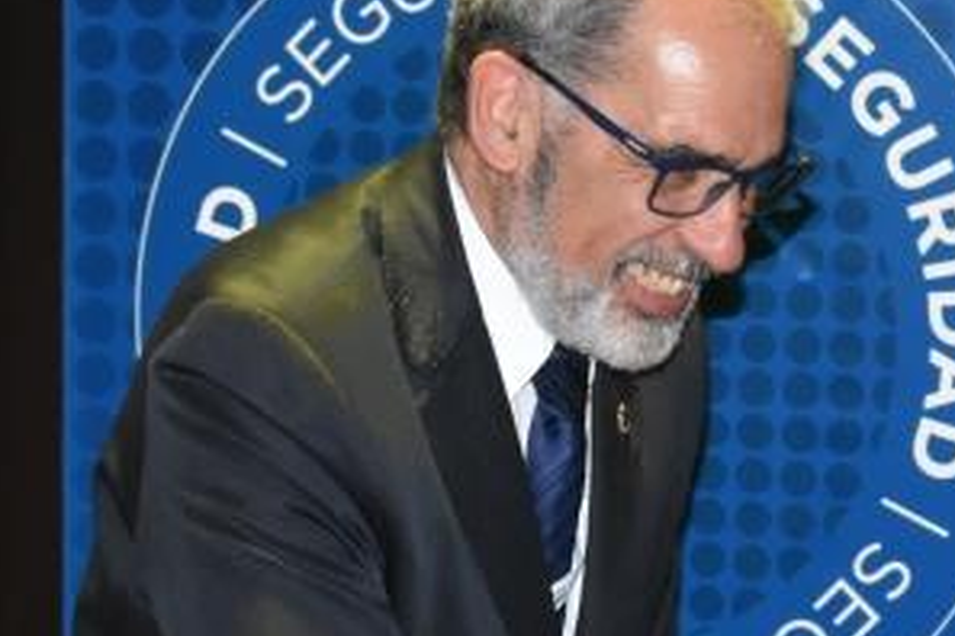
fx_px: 3706
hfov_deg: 14.5
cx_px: 900
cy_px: 458
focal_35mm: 140
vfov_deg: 9.8
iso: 3200
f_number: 7.1
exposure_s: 1/60
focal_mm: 27
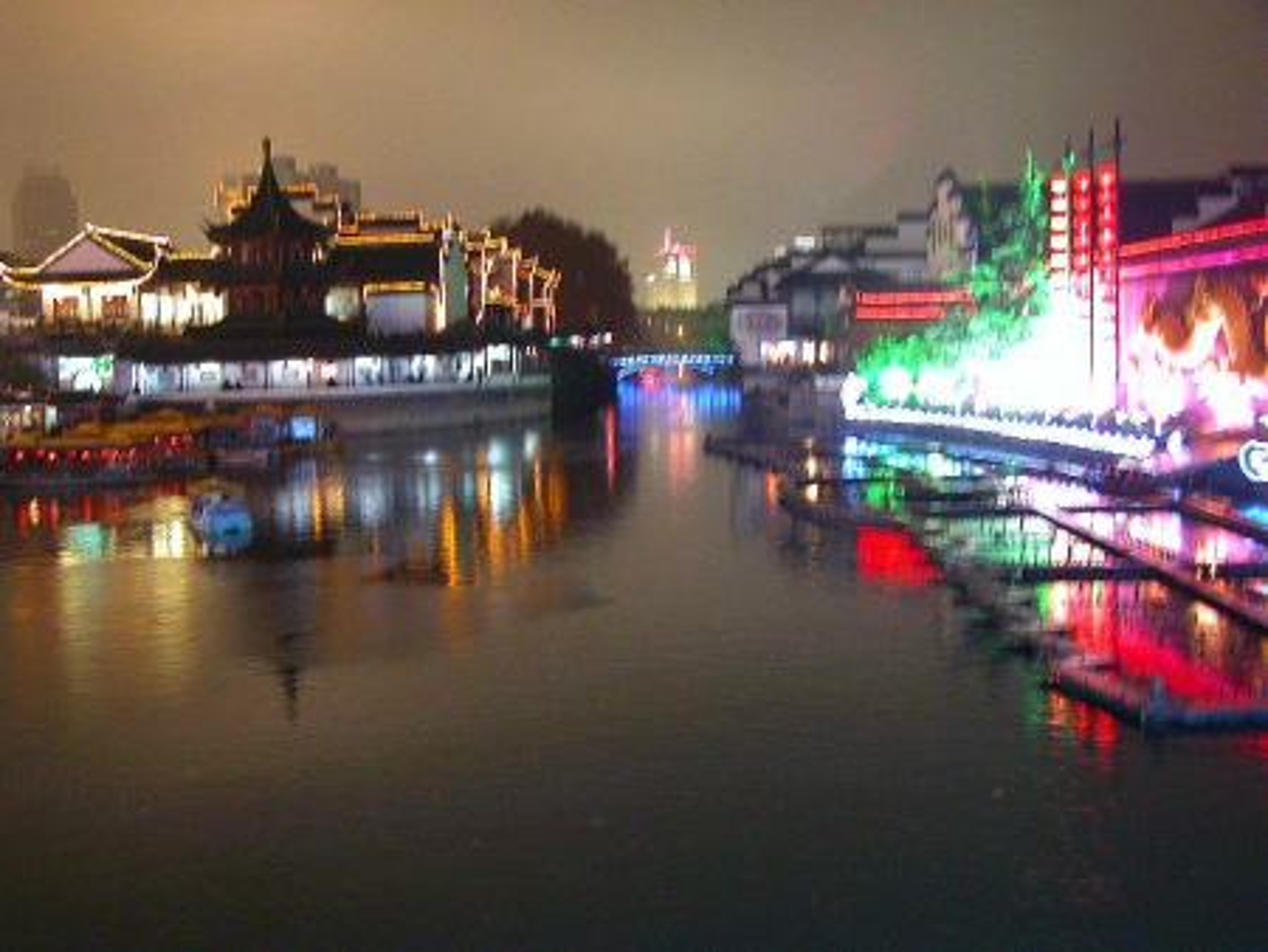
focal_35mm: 41
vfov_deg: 35.2
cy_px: 476
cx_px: 634
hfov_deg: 45.8
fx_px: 1503
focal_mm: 10.7
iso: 400
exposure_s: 1/1.7
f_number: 2.9
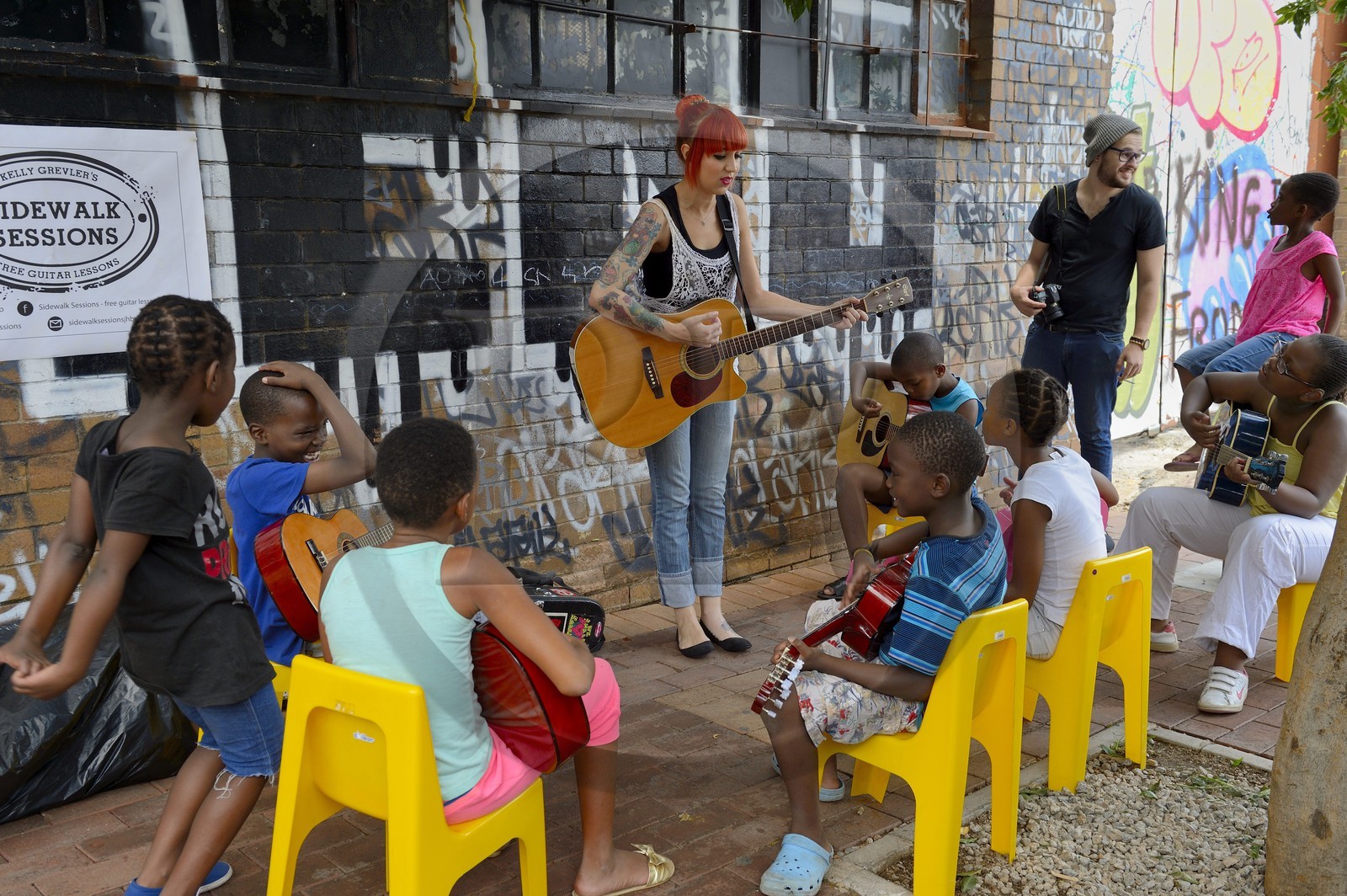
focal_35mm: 36
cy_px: 448
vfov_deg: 36.8
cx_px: 674
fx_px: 1346
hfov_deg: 53.2
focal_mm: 36
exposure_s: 1/160
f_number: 7.1
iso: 400
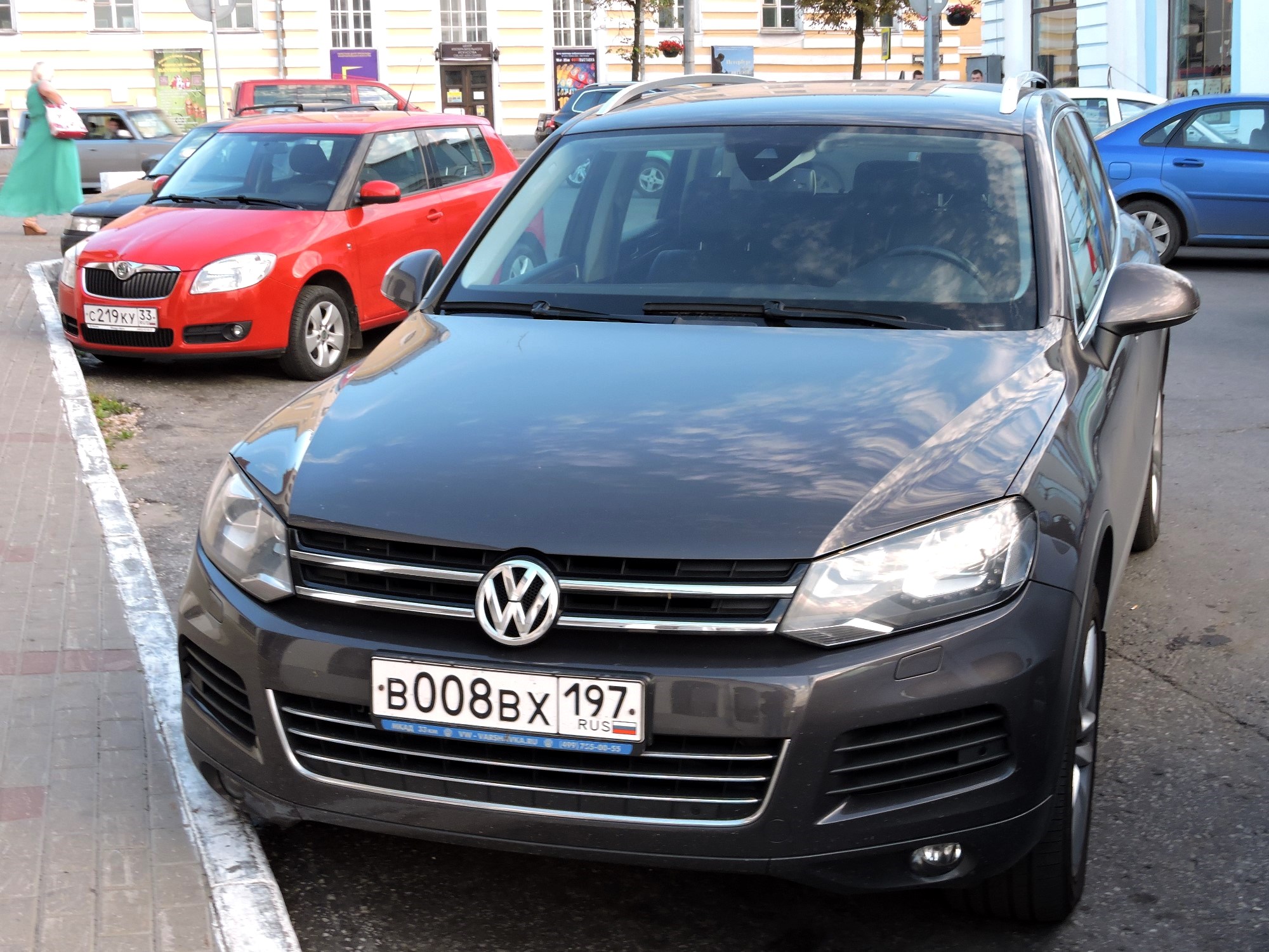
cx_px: 634
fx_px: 1650
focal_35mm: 45
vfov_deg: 32.2
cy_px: 476
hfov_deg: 42.1
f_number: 4
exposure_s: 1/30
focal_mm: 8.1
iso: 125
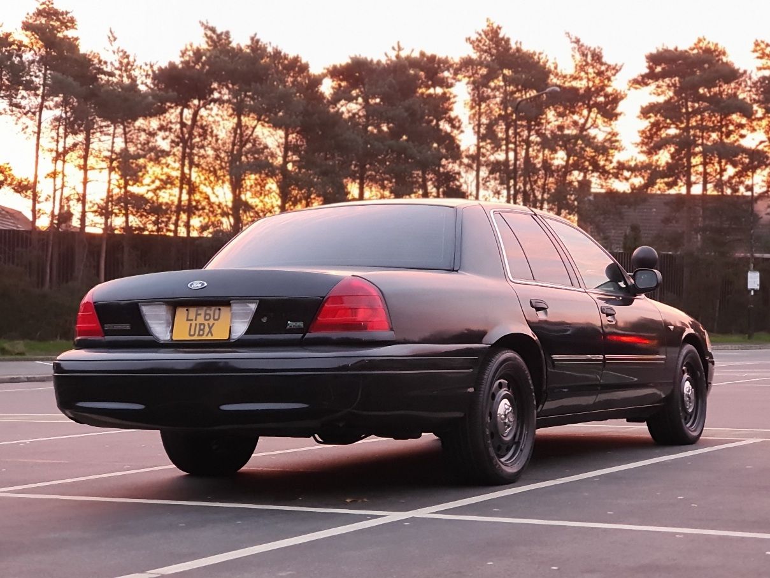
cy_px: 289
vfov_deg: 28.0
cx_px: 385
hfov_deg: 36.8
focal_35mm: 52
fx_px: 1157
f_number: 2.1
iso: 320
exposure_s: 1/50
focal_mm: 6
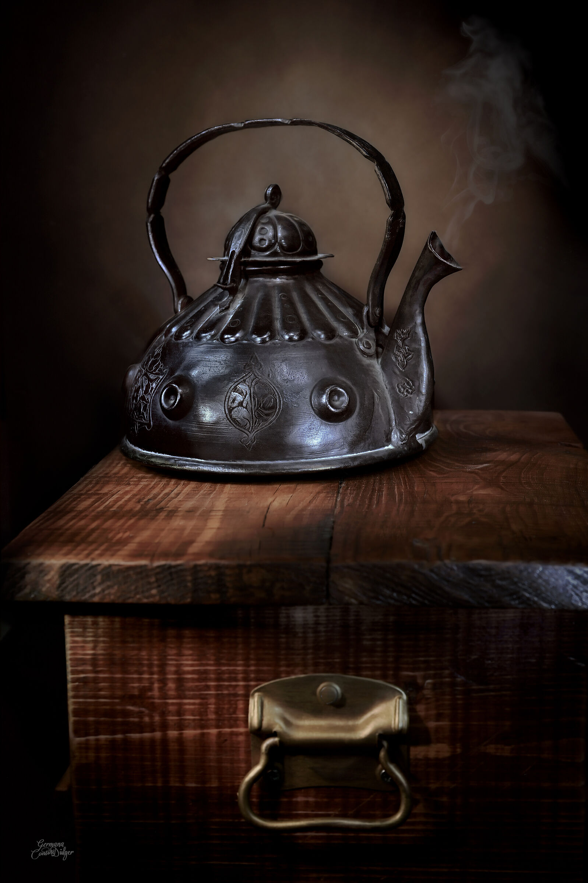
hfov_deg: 25.0
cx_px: 294
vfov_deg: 36.9
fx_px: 1325
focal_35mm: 54
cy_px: 442
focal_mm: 54
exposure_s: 30
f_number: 8
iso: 100
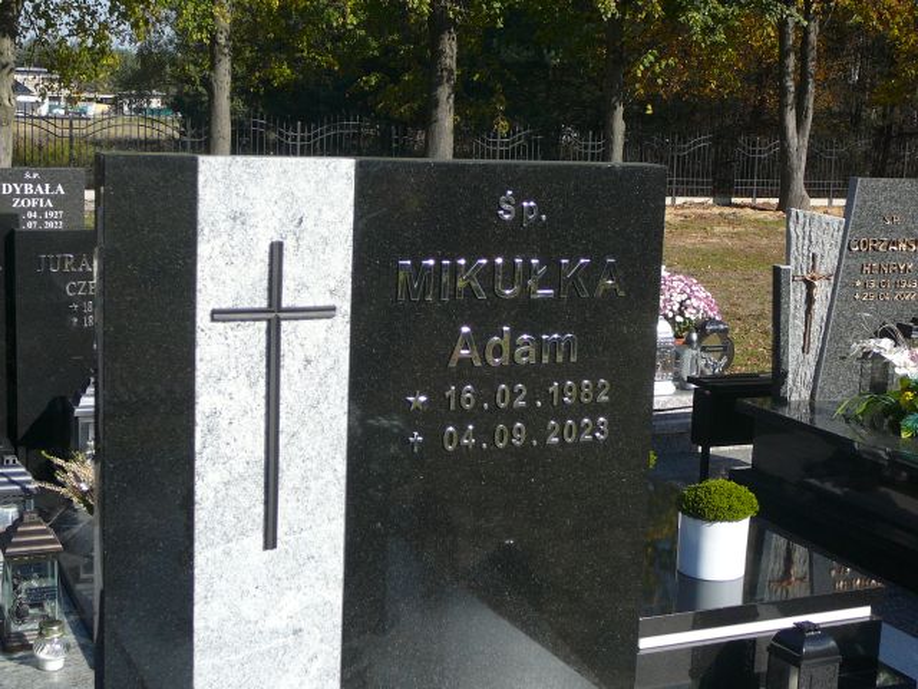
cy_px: 344
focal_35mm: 55
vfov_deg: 26.6
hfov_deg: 34.9
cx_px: 459
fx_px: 1459
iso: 80
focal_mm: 8.2
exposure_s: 1/640
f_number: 3.5
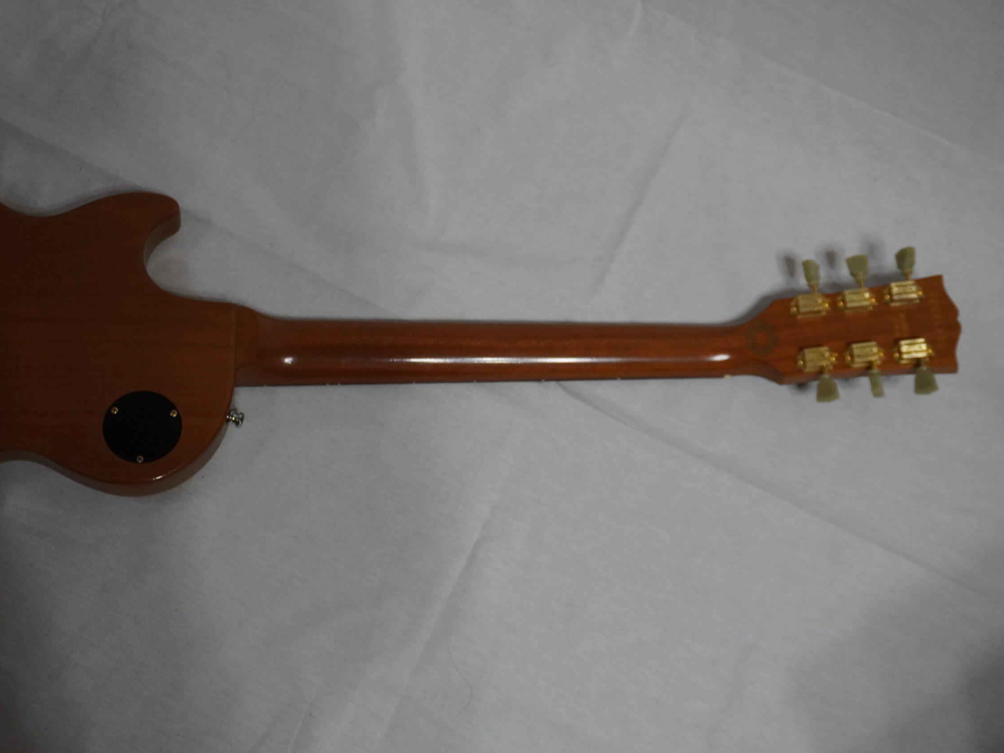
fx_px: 1334
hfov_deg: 41.2
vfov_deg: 31.5
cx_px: 484
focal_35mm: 46
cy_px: 378
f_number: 4.5
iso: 2000
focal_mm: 28
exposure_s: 1/160
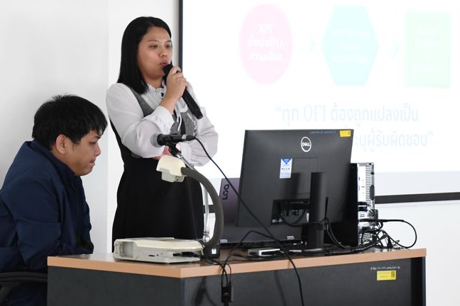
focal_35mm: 147
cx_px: 235
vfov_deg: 9.3
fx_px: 1878
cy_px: 92
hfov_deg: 14.0
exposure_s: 1/80
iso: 2000
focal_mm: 62
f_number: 5
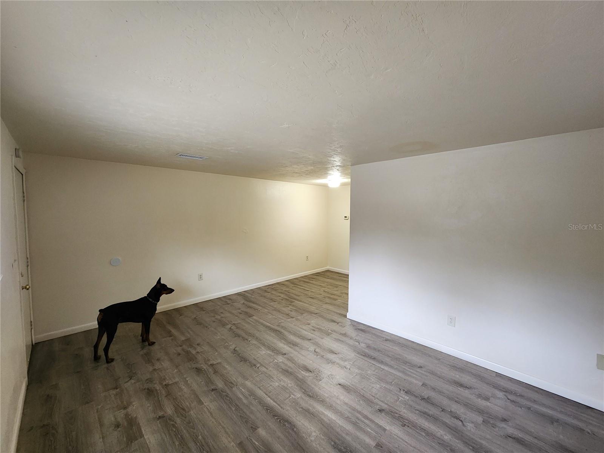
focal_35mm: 13
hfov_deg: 106.2
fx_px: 227
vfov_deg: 89.9
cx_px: 302
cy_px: 226
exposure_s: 1/40
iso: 320
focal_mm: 2.2
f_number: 2.2
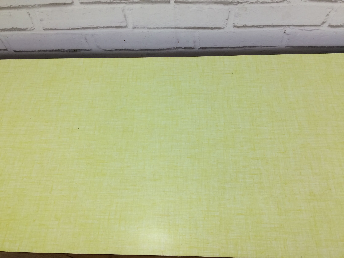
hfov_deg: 61.7
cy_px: 129
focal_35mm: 29
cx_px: 172
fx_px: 288
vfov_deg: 48.2
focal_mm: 4.15
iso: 32
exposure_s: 1/33
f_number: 2.2
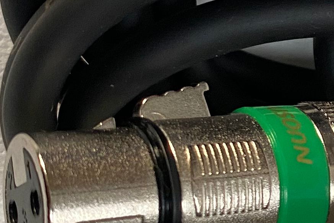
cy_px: 101
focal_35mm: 125
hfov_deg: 15.6
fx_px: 1160
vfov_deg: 11.0
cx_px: 435
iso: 80
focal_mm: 4.25
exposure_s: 1/60
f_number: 1.8
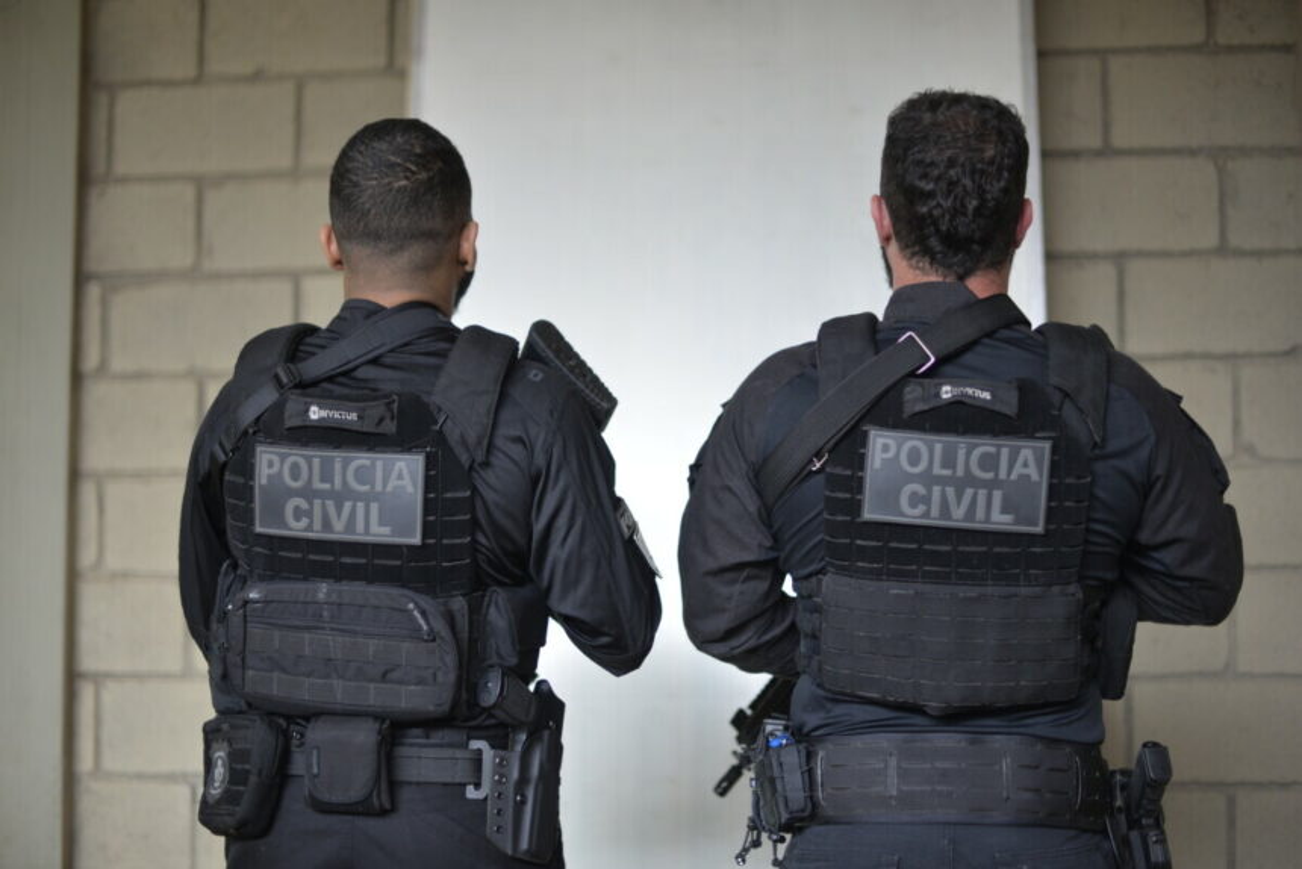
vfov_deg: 27.0
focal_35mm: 50
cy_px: 434
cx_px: 651
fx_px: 1809
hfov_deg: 39.6
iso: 250
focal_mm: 50
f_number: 1.4
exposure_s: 1/320
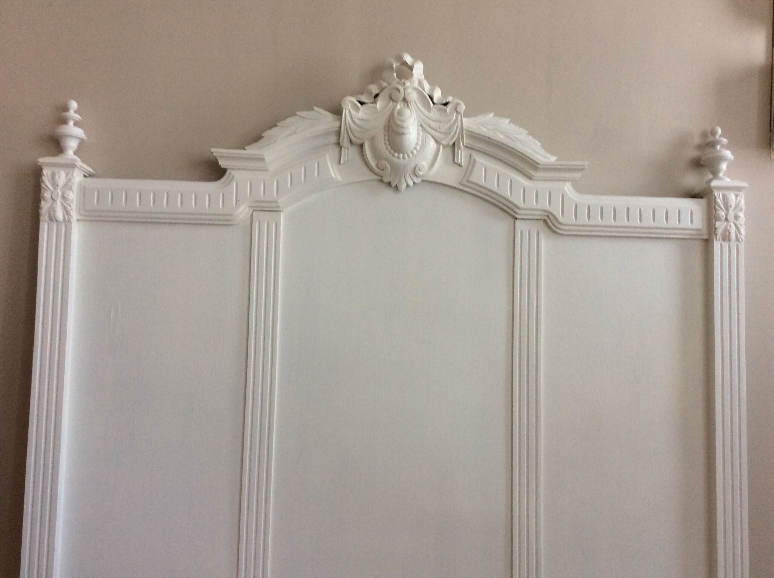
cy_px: 289
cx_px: 387
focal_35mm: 32
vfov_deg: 44.1
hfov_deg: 56.9
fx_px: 714
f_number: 2.4
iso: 64
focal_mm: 3.3
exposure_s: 1/25
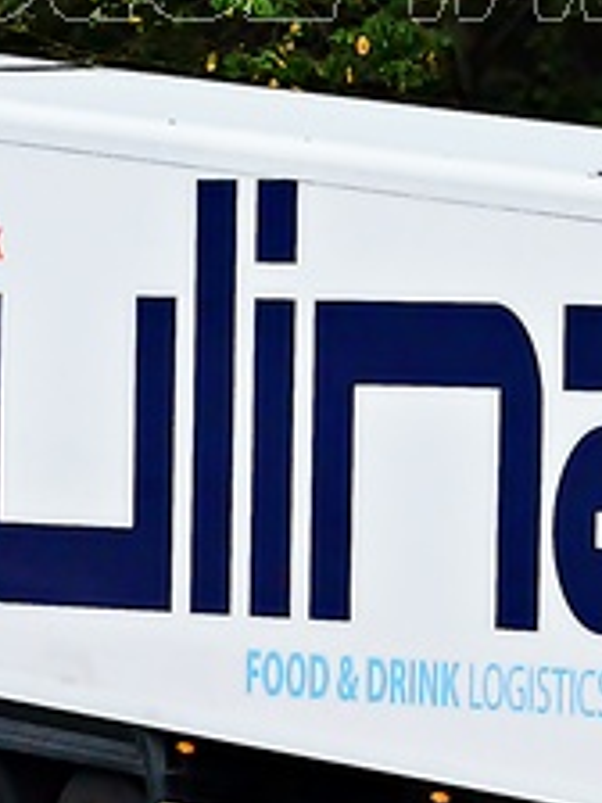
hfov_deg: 2.8
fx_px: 12174
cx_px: 720
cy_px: 437
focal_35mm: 525
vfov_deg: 3.8
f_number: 8
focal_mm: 102
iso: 3200
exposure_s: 1/800
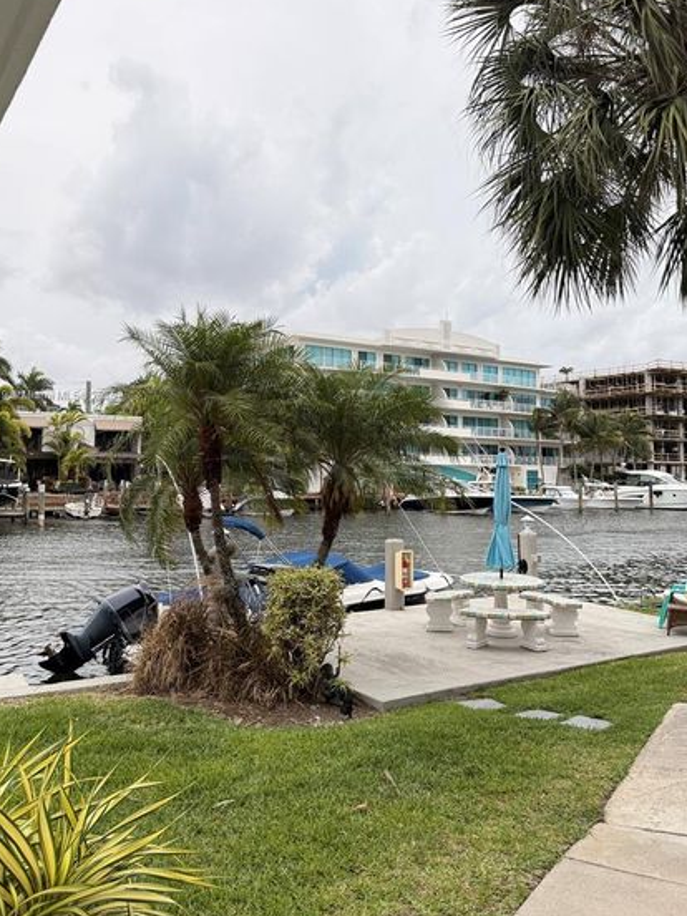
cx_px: 362
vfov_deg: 61.4
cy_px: 396
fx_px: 767
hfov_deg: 48.2
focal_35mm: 29
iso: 100
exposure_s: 1/4405
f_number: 1.78
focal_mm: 6.76
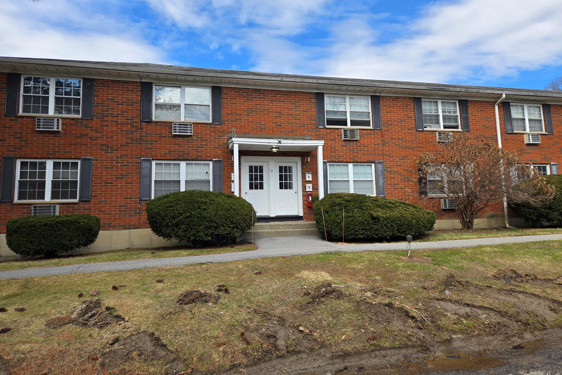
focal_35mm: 24
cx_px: 281
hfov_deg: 73.7
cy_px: 172
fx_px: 375
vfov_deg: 53.1
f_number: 1.8
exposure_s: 1/994
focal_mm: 5.4
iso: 25
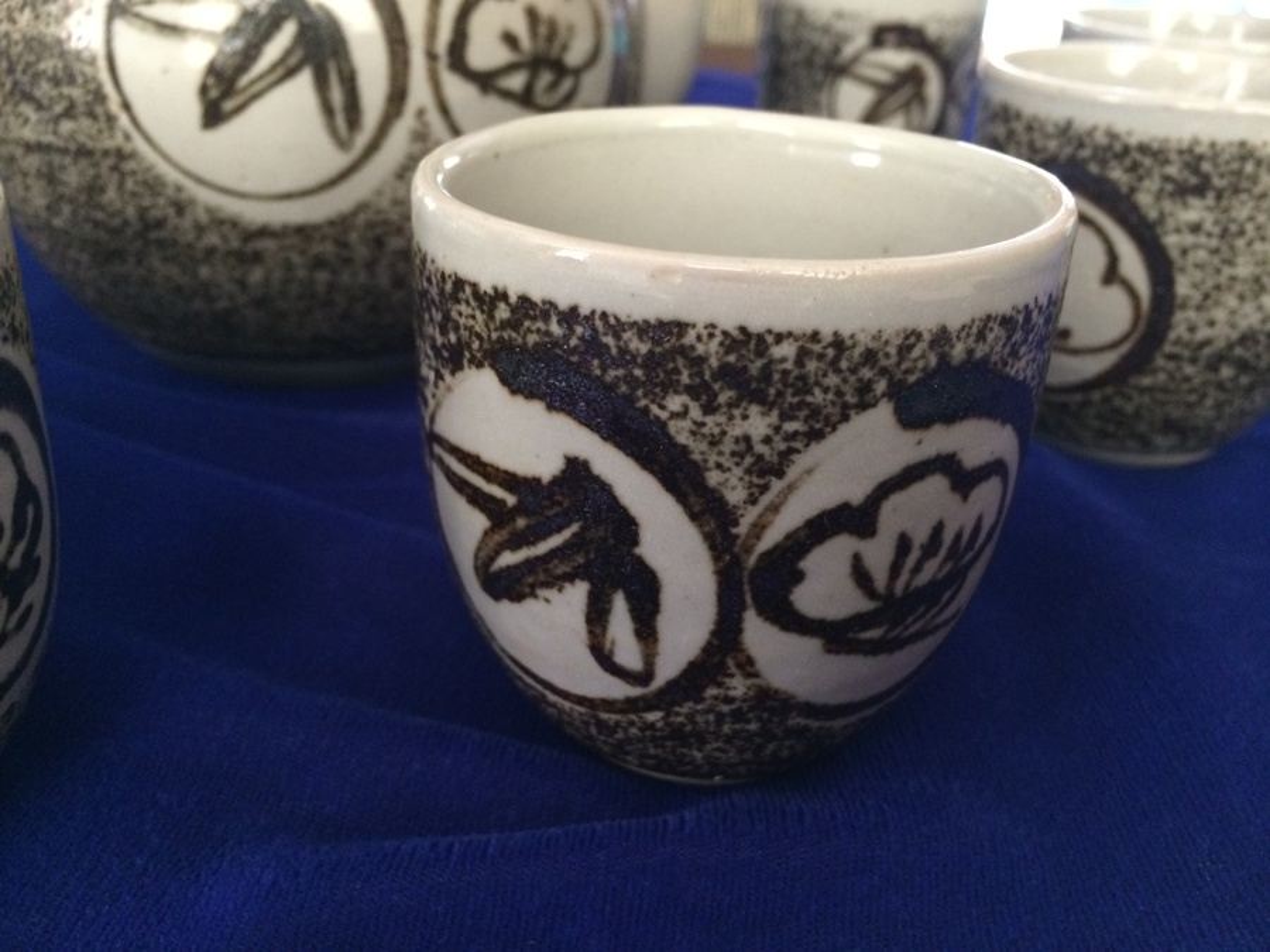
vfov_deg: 46.8
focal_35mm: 30
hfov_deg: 60.0
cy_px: 476
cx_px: 635
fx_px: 1101
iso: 320
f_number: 2.2
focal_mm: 4.12
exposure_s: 1/17
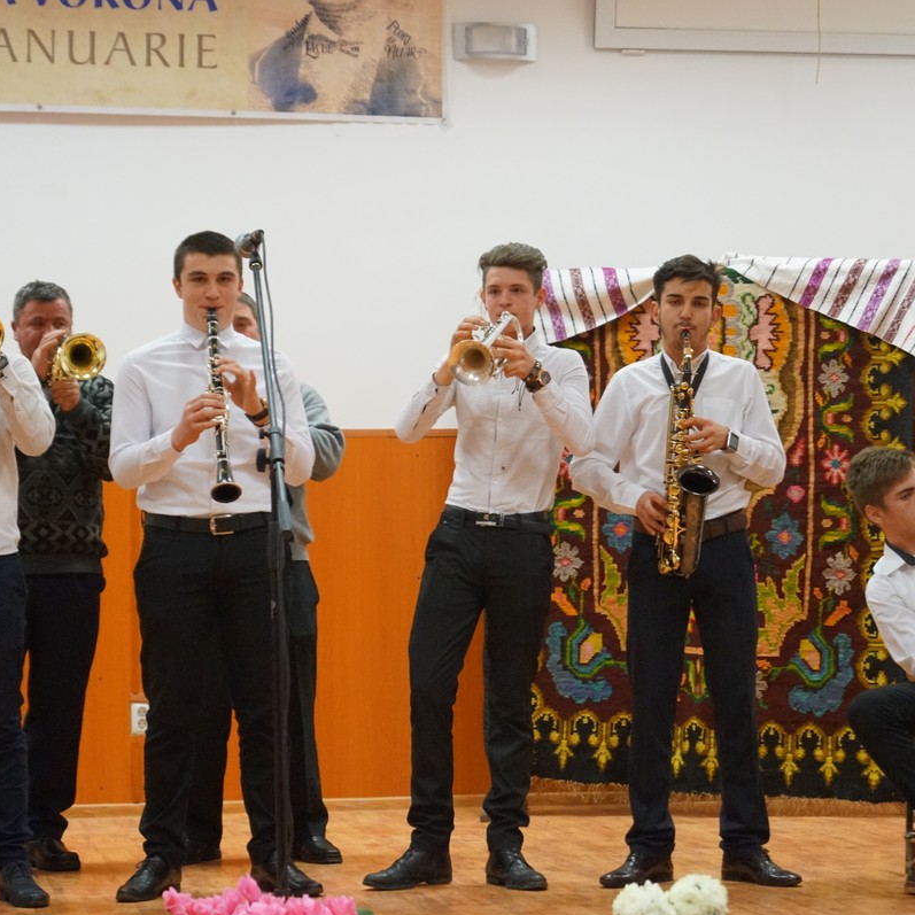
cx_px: 447
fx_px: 2871
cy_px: 458
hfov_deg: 18.1
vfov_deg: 18.1
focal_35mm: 96
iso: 3200
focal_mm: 50
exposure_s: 1/60
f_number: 5.6
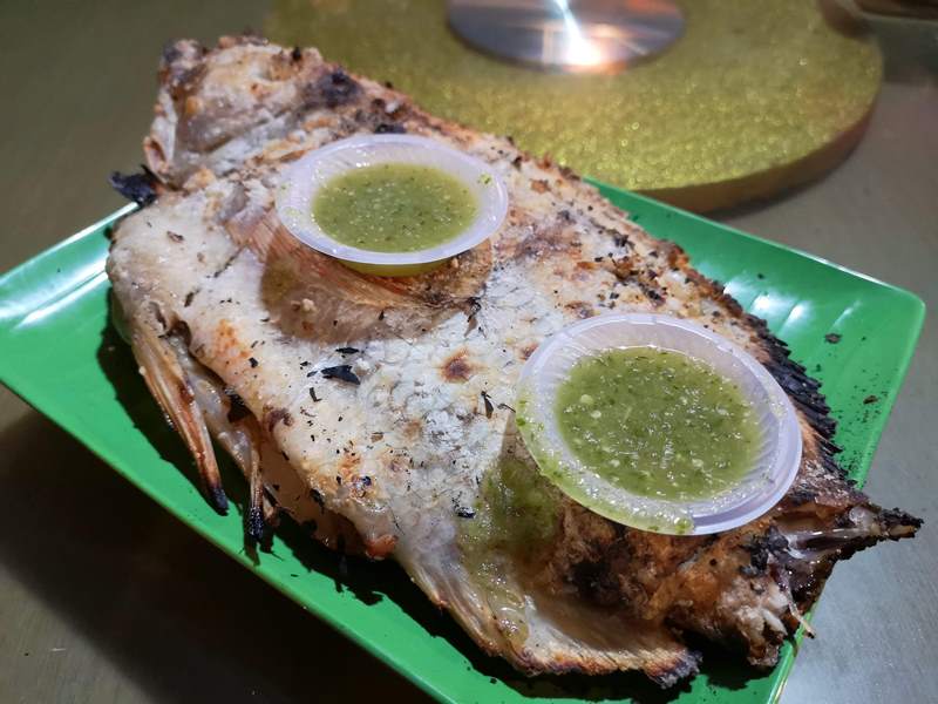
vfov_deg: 51.4
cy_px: 352
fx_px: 732
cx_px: 469
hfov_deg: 65.3
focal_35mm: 27
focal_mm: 3.95
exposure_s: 1/25
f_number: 1.8
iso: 400
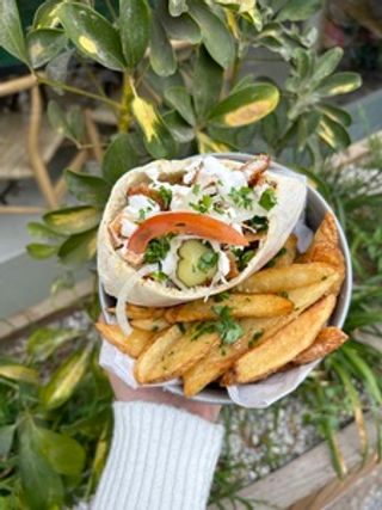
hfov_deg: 53.0
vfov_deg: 67.3
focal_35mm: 26
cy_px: 255
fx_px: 383
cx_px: 191
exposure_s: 1/427
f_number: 1.5
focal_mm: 5.7
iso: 50
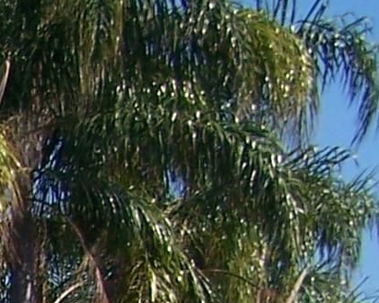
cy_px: 786
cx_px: -681
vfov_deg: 6.9
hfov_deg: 8.2
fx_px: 2334
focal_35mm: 208
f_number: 4
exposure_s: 1/750
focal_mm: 6.3
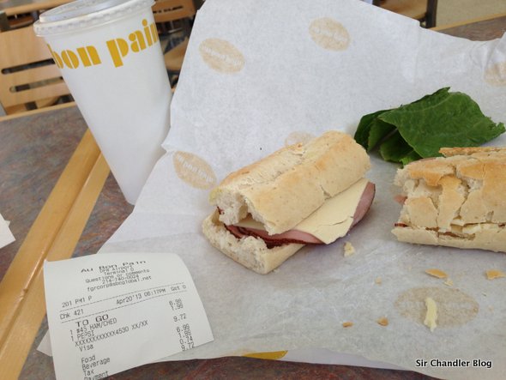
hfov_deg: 55.3
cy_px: 190
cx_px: 253
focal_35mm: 33
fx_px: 483
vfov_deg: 43.0
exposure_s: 1/60
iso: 50
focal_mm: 4.13
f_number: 2.4
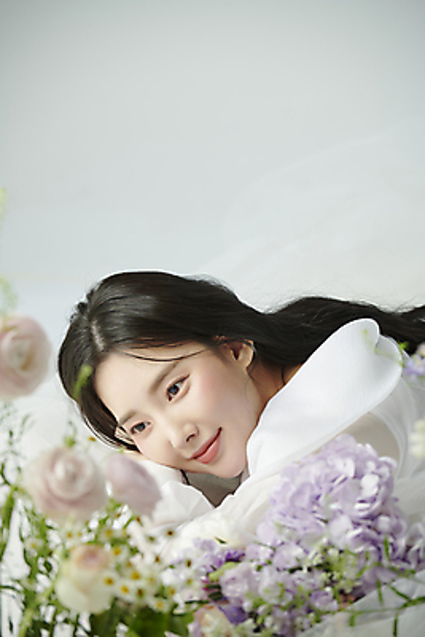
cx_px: 212
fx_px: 3450
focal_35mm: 195
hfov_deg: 7.0
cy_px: 318
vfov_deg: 10.5
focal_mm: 195
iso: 64
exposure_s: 1/125
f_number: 5.6
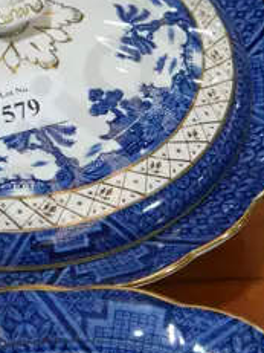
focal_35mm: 133
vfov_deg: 14.8
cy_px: 252
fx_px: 1354
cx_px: -18
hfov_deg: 11.0
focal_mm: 15
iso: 200
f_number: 3.6
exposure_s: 1/100
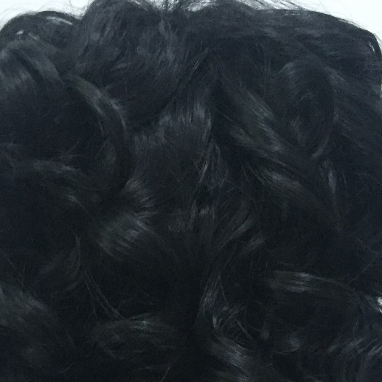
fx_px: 824
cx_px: 167
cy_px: 414
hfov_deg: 26.1
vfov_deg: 24.5
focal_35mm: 66
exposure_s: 1/17
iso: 500
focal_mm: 4.15
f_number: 2.2
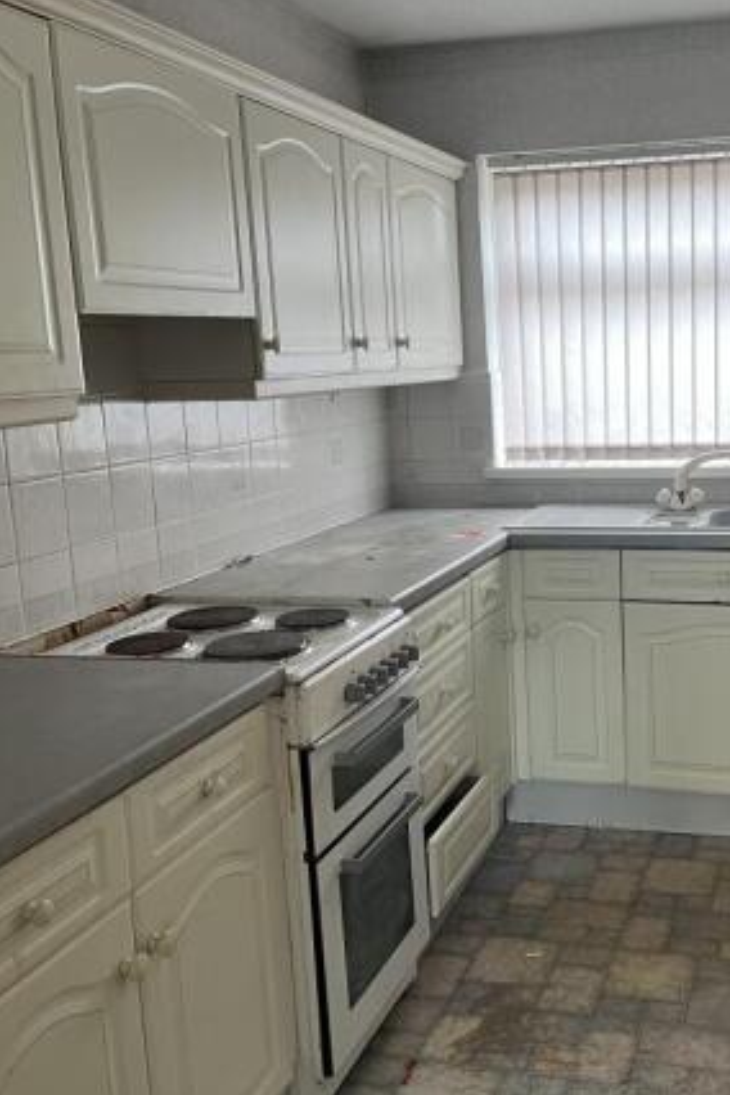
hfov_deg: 34.9
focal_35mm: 37
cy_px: 536
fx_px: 1125
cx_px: 577
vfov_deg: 51.9
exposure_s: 1/92
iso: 125
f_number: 1.6
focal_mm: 5.1
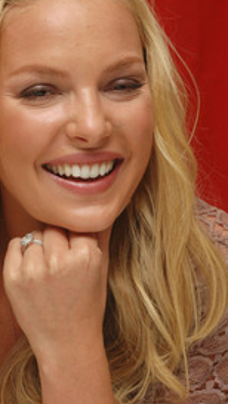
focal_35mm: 184
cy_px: 195
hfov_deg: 6.6
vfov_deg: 11.7
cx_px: 110
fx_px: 1973
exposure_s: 1/320
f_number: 11
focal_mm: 80
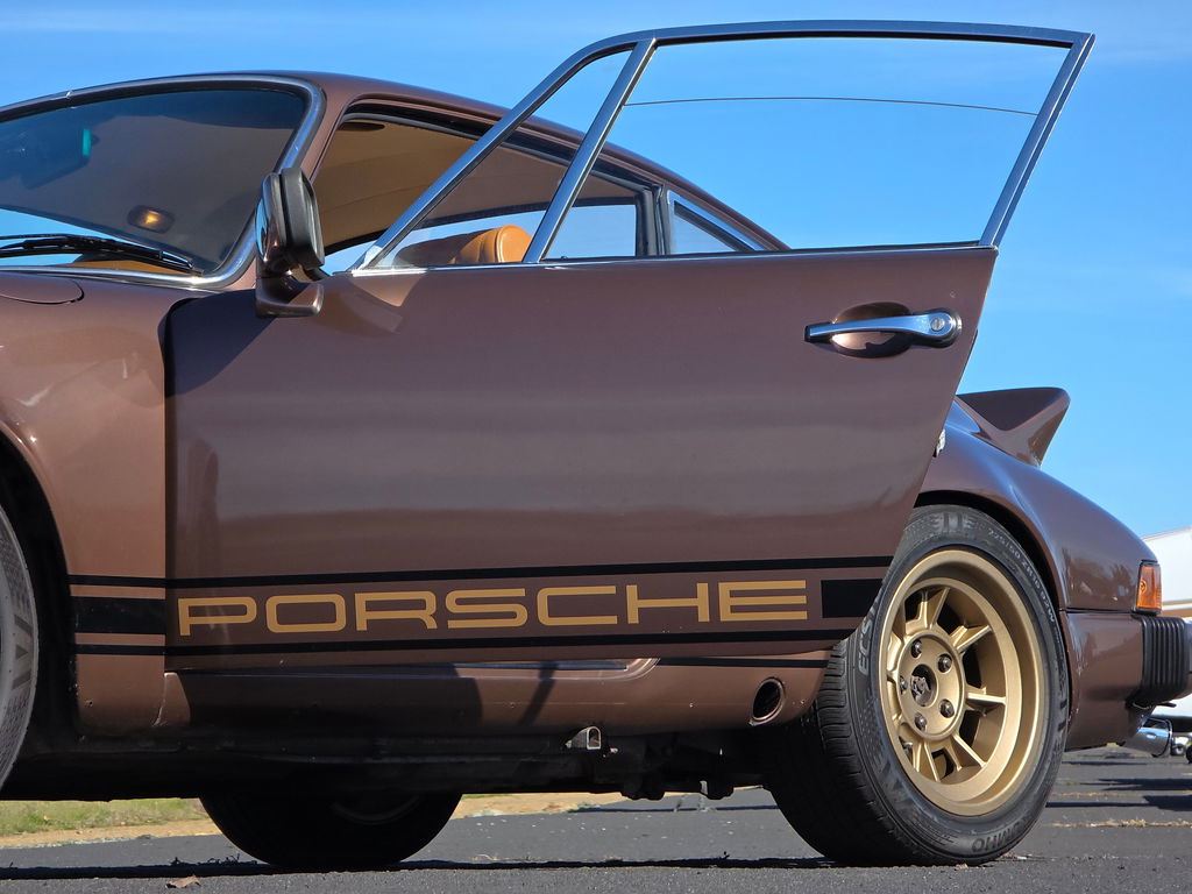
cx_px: 596
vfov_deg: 12.9
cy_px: 447
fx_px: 3960
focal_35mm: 115
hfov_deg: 17.1
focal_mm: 18.6
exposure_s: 1/917
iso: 64
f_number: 3.4
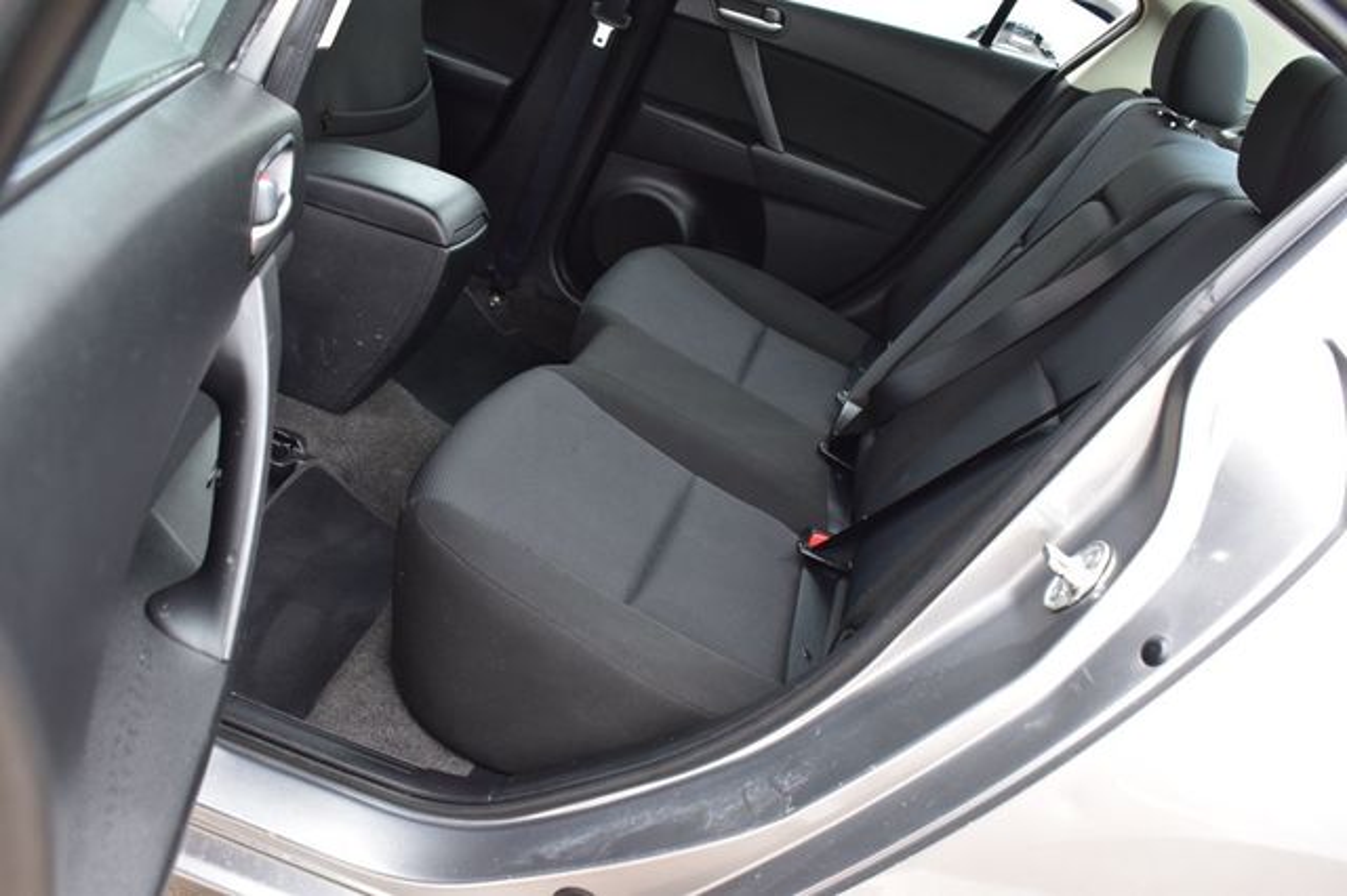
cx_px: 674
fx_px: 1234
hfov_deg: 57.2
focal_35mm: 33
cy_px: 448
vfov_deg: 39.9
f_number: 7.1
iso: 400
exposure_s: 1/30
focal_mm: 22
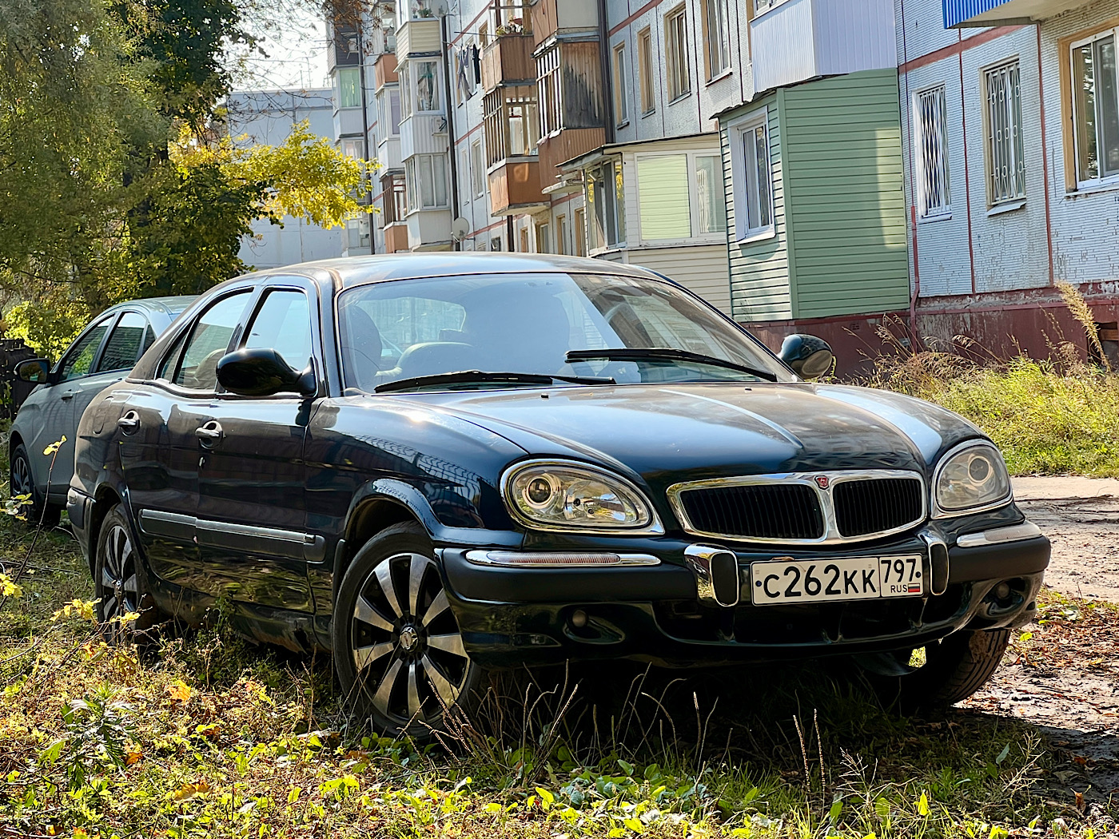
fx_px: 2489
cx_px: 560
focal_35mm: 77
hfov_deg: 25.3
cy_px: 420
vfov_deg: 19.1
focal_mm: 9
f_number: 2.8
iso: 32
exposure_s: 1/339
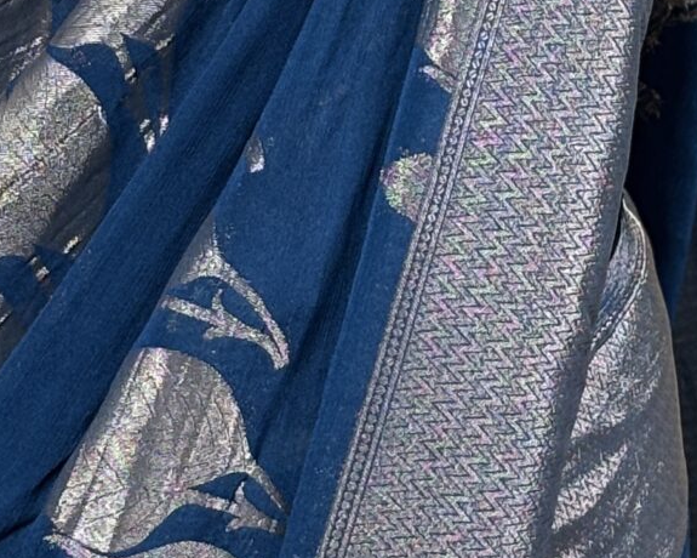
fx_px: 4662
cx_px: 72
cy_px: -106
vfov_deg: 6.8
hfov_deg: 8.5
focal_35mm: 226
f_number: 1.6
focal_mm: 5.96
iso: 25
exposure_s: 1/50
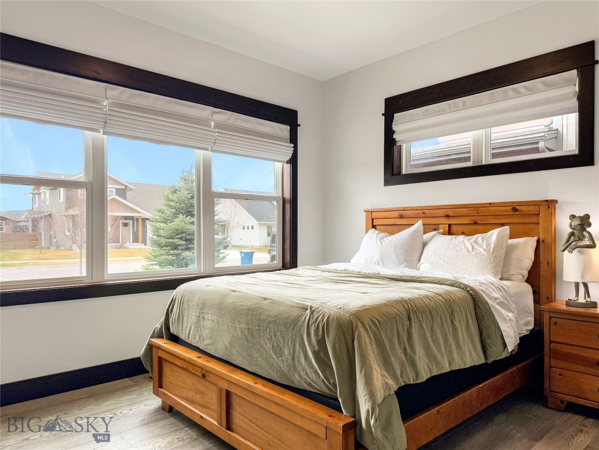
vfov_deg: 56.8
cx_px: 300
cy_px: 225
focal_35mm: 24
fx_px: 415
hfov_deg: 71.6
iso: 80
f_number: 1.8
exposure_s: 1/430
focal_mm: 6.76
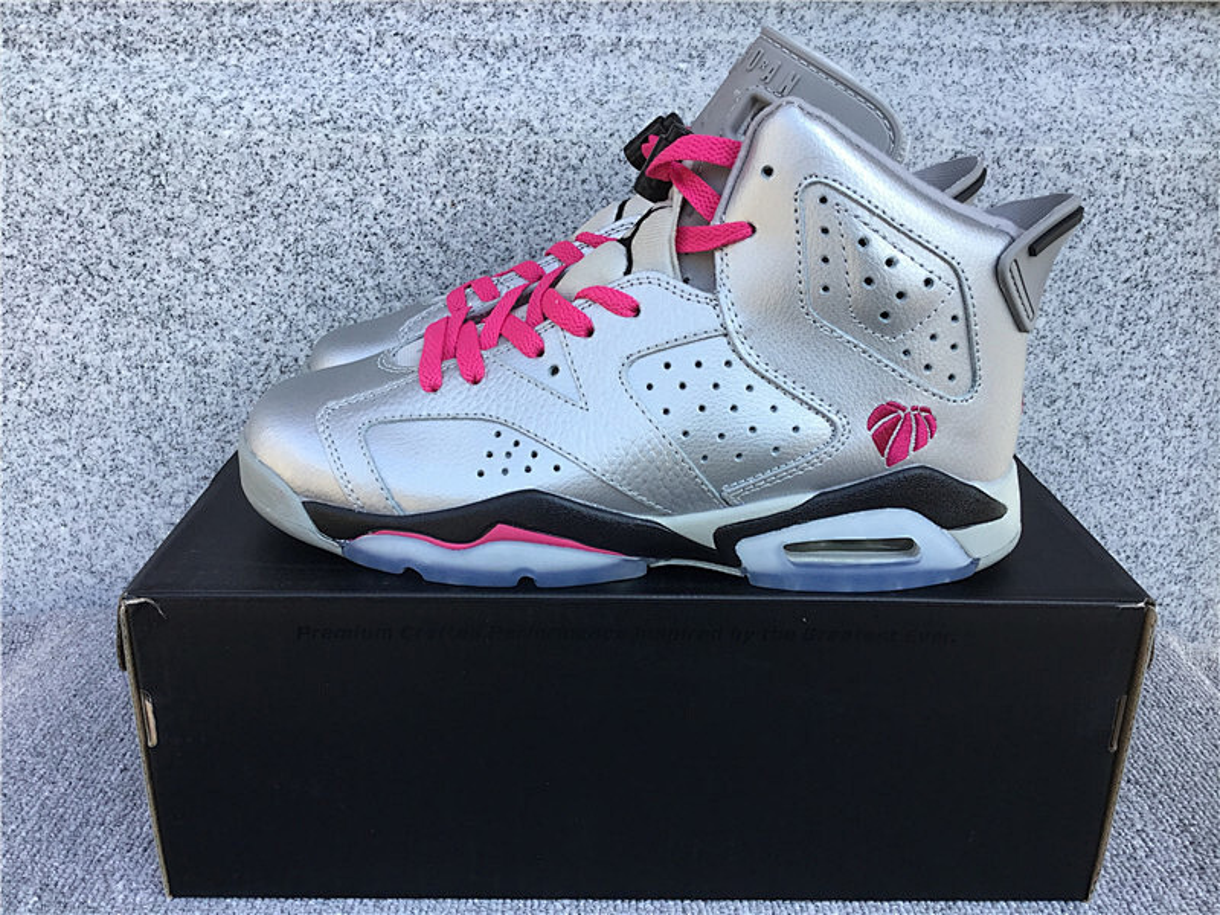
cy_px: 458
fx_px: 1093
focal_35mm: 31
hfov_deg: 58.4
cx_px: 610
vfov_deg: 45.4
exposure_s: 1/455
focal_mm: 3.3
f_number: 2.4
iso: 25
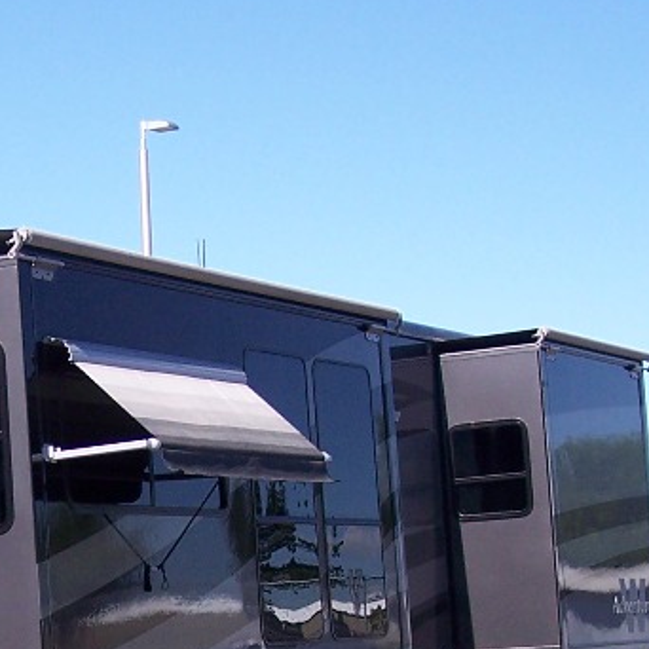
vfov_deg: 15.6
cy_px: 500
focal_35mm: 111
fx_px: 2354
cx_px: -80
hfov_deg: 15.3
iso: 100
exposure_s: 1/500
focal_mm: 8
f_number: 3.4
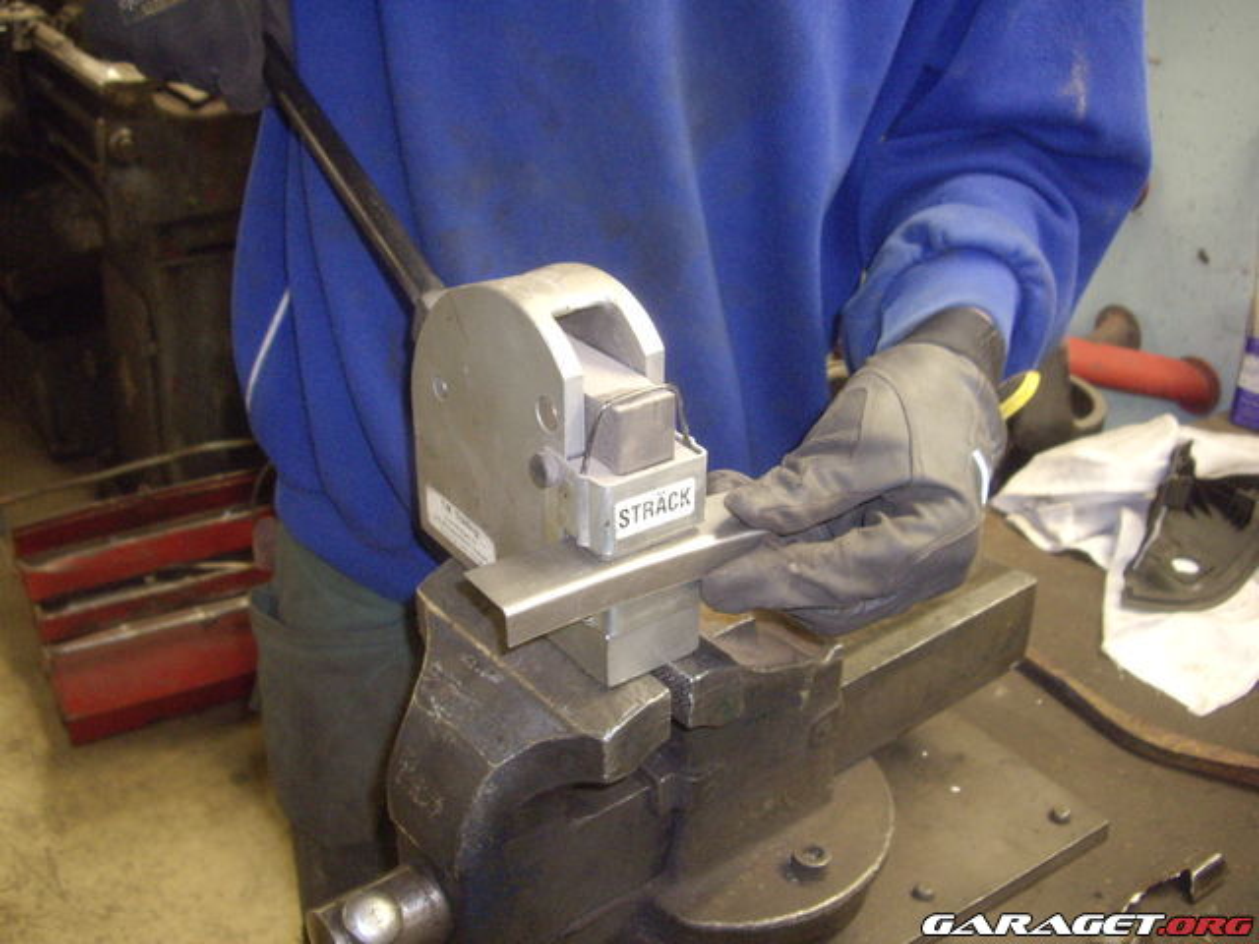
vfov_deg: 37.7
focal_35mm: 38
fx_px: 1382
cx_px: 630
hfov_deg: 49.0
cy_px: 472
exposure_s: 1/40
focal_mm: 7.9
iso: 400
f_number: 2.8
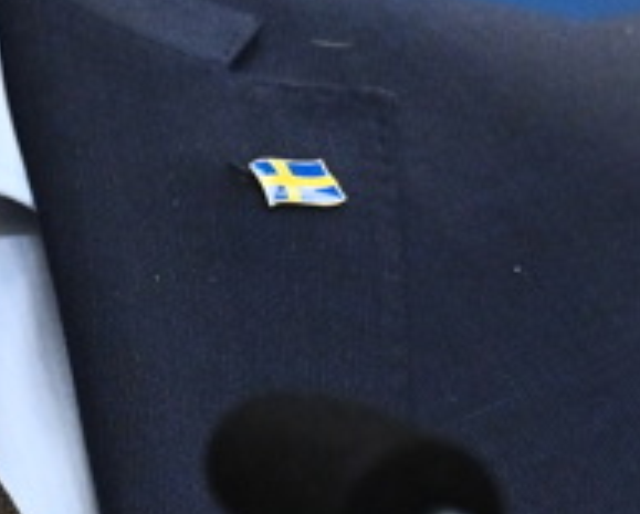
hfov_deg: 1.6
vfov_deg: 1.3
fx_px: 23163
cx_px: 249
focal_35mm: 1221
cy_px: -60
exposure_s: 1/500
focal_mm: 185
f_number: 4
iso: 2000
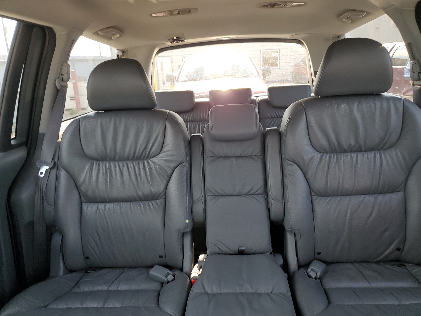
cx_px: 210
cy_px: 158
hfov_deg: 67.3
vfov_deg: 53.1
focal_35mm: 26
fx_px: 316
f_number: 1.5
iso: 61
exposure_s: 1/100
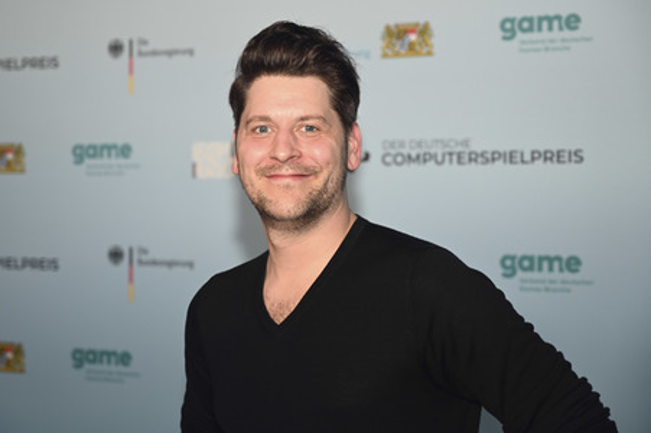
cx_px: 326
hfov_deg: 29.3
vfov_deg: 19.7
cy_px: 216
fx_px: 1247
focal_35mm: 69
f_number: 4
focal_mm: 69
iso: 1000
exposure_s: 1/160
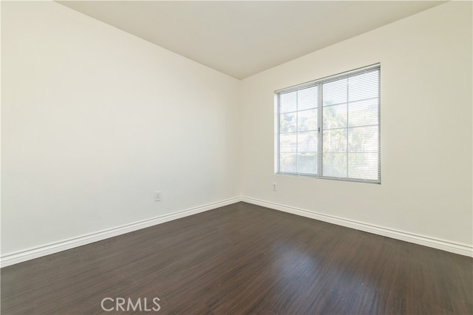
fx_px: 184
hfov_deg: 104.3
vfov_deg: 81.1
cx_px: 236
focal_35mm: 14
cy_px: 158
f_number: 5
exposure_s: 1/100
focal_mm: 14
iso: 200
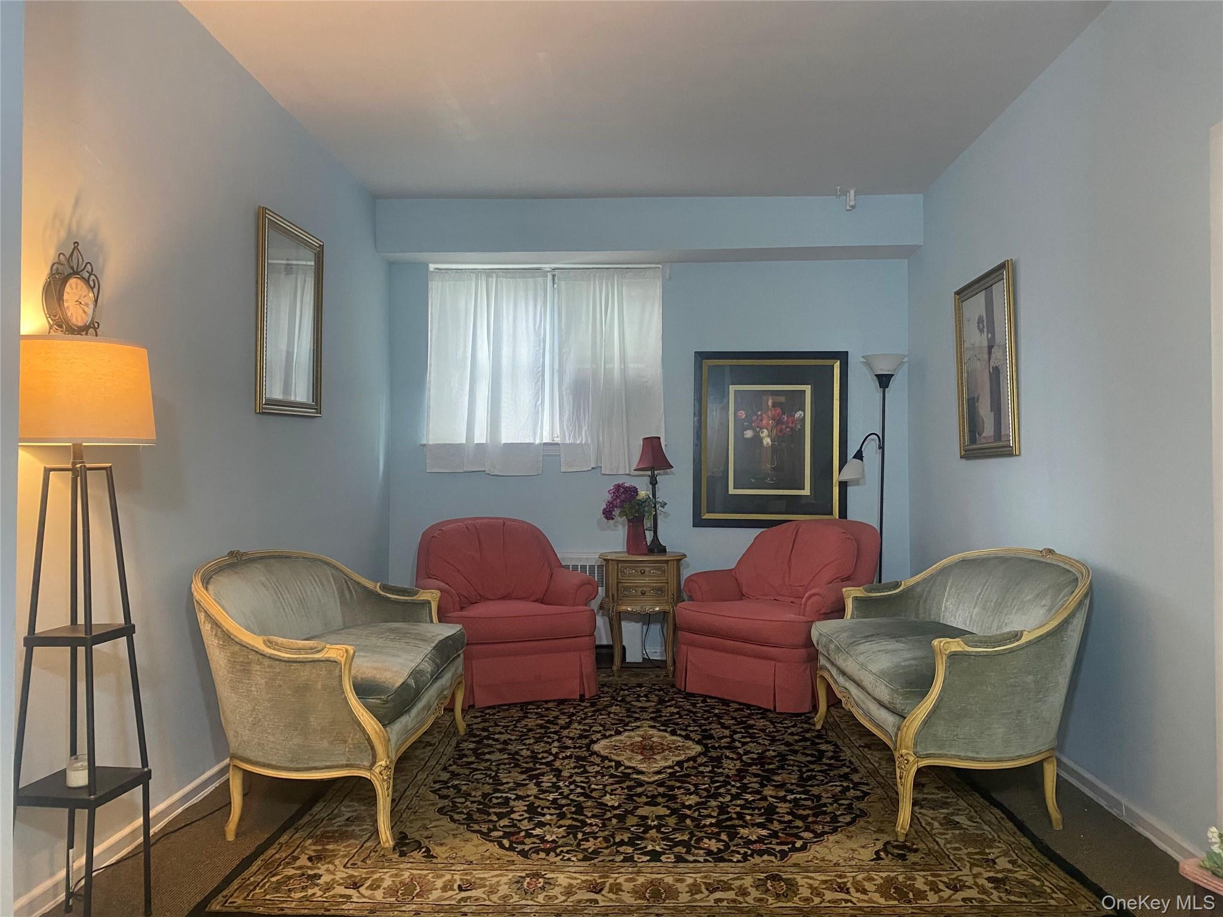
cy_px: 458
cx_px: 612
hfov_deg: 67.3
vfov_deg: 53.1
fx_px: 919
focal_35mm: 26
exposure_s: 1/60
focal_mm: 4.25
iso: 250
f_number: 1.8
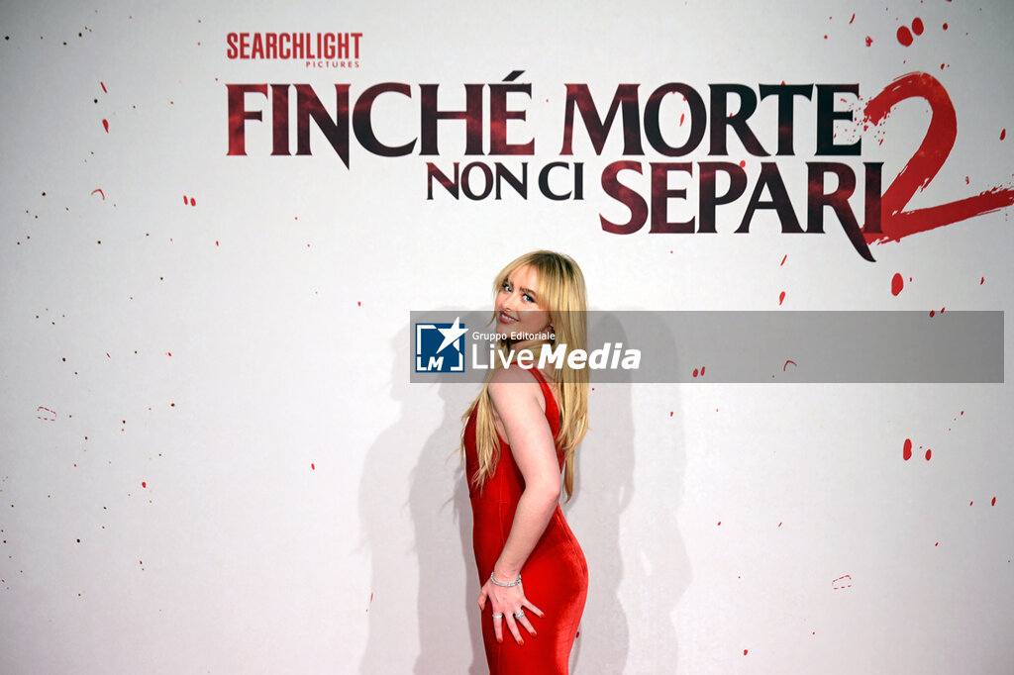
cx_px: 507
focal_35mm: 70
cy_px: 338
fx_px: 1971
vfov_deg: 19.4
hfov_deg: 28.9
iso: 1250
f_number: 4
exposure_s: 1/400
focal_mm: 70
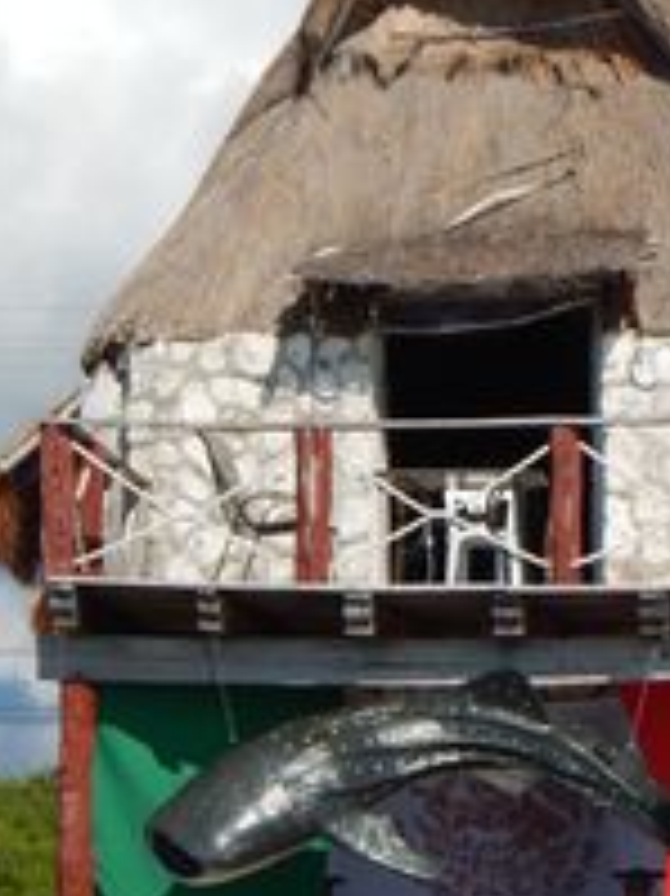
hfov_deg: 6.5
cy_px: 419
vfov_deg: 8.7
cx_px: 513
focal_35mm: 227
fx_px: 5864
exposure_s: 1/1250
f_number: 4.8
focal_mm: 18.1
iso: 125
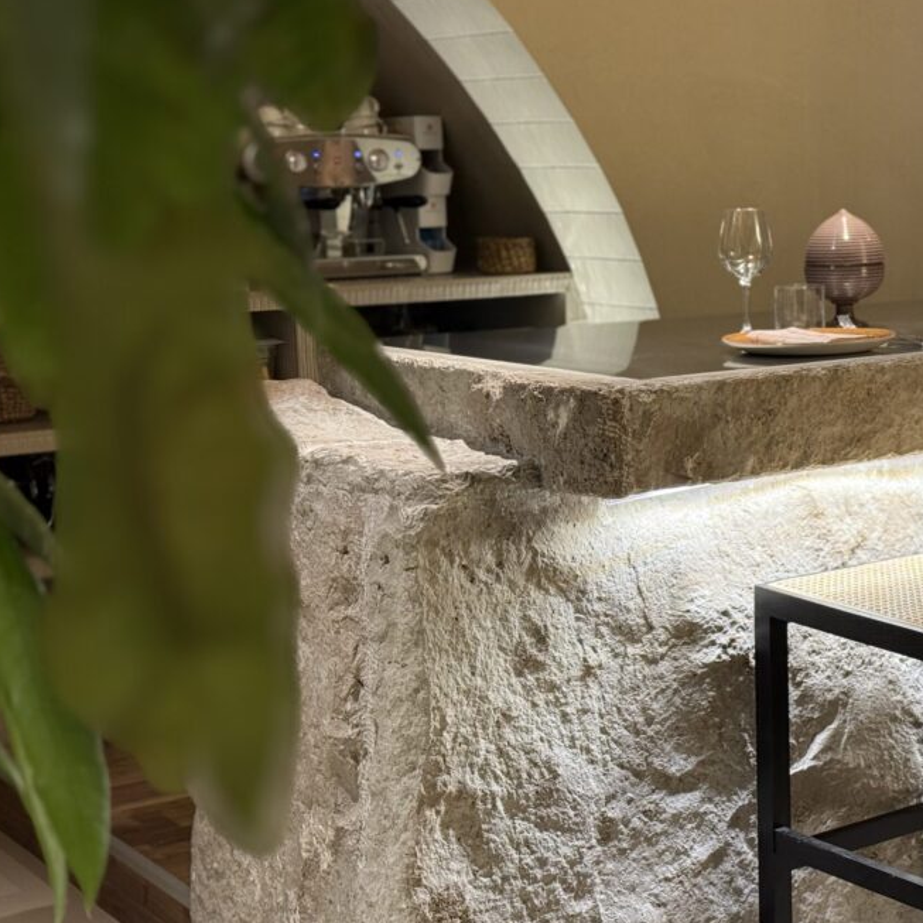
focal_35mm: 65
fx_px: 1961
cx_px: 669
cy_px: 401
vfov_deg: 26.5
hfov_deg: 26.2
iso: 160
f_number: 1.78
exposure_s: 1/50
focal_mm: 6.76
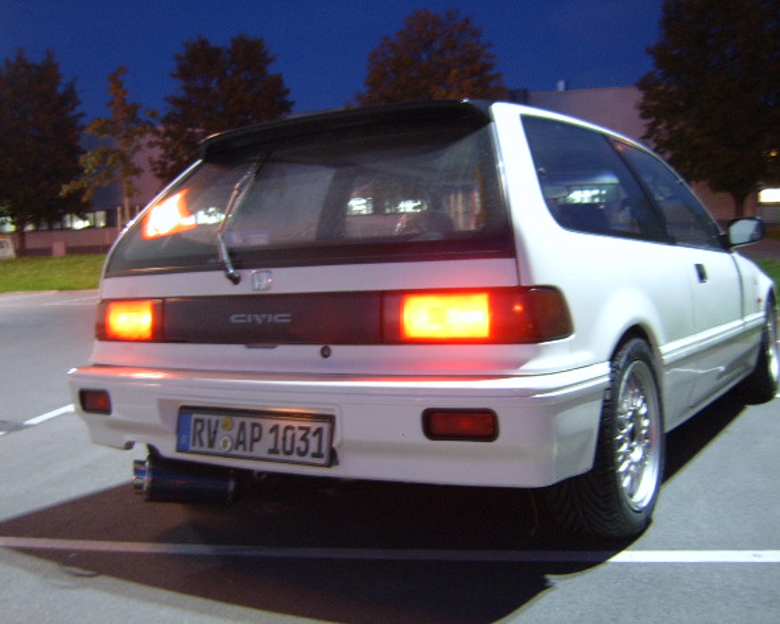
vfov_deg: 40.1
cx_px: 362
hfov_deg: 49.0
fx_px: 854
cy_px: 314
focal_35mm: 37
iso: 100
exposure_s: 1/1.43
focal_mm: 5.8
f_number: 2.8
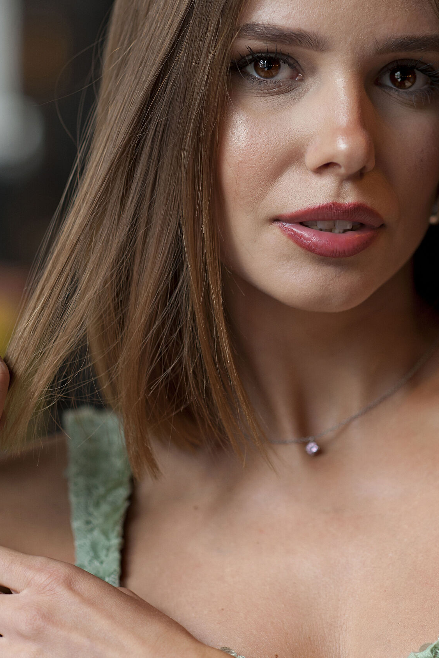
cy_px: 243
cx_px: 297
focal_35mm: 149
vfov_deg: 13.8
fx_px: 2725
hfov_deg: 9.2
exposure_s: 1/200
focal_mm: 105
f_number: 2.8
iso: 1000
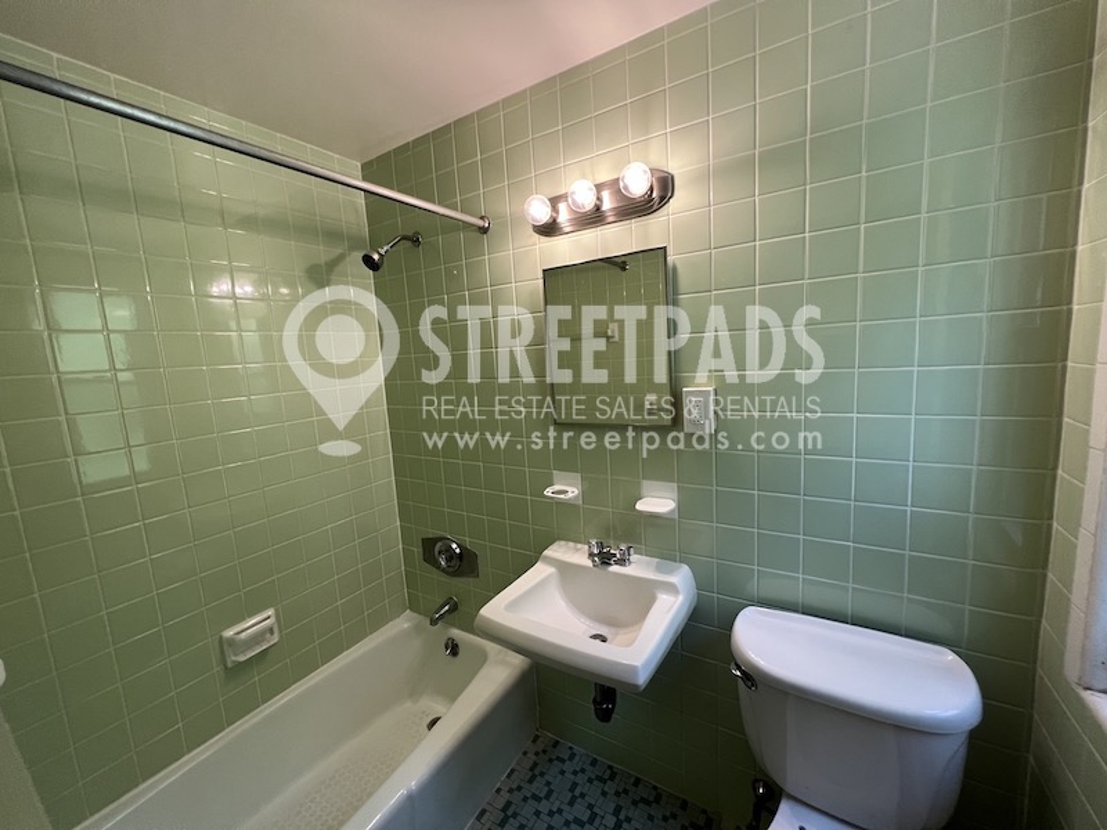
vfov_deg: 89.9
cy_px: 415
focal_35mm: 13
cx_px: 554
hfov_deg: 106.2
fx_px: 416
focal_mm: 1.57
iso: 200
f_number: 1.8
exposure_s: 1/120
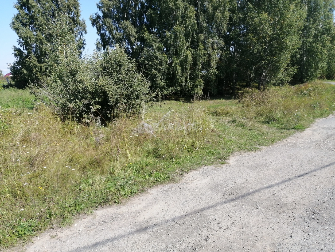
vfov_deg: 53.1
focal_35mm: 26
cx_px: 168
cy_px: 126
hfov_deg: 67.3
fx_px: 252
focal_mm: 3.62
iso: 50
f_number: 1.8
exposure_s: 1/863
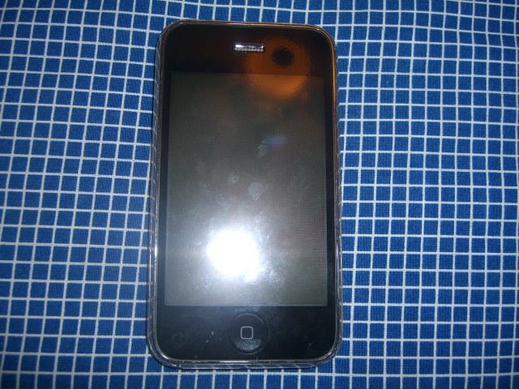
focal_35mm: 38
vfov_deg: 37.7
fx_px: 570
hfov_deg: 49.0
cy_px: 194
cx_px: 260
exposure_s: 1/60
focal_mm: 7.9
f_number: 2.8
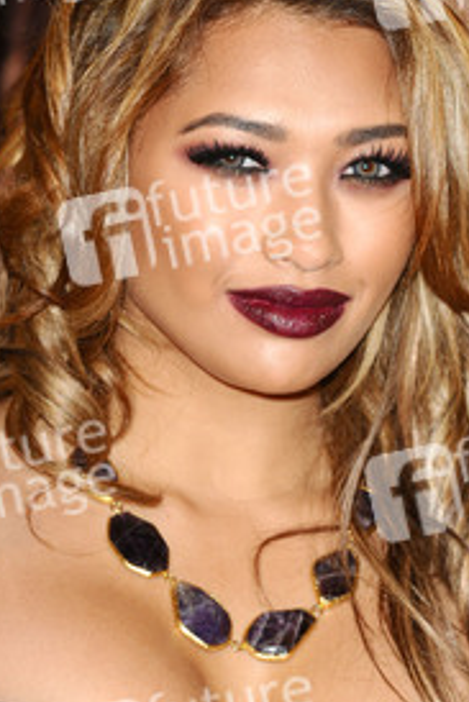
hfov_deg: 4.7
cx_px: 265
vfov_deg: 7.0
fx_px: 5771
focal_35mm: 296
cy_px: 354
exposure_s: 1/200
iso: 320
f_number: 4.5
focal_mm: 135
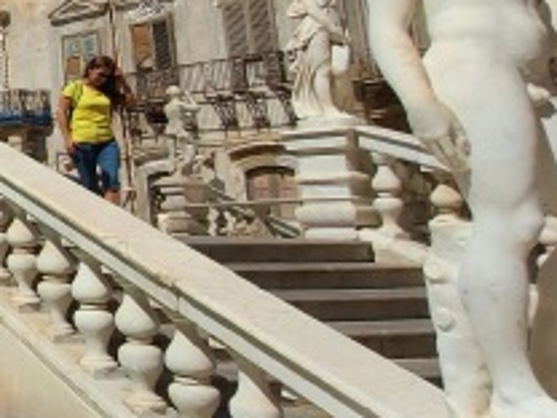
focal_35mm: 50
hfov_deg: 23.8
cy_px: 78
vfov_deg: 28.4
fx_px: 805
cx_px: -388
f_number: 2.2
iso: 64
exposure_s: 1/3880
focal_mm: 1.74
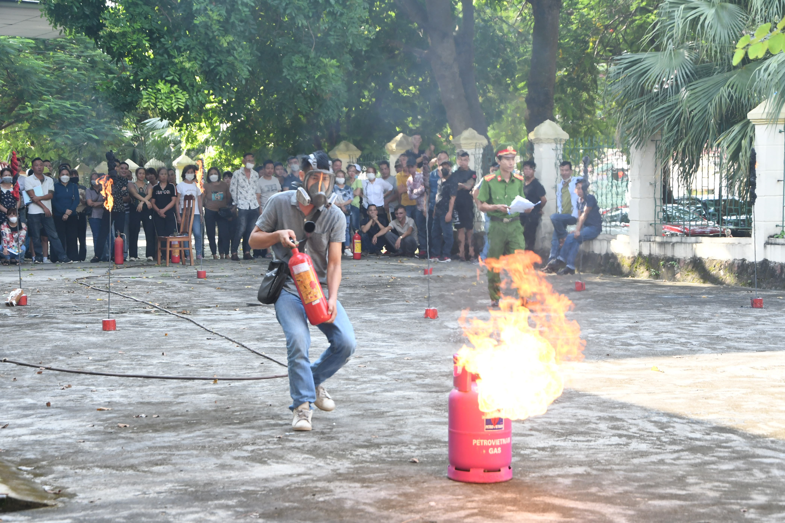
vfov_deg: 17.5
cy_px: 262
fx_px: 1701
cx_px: 392
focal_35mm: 78
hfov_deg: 26.0
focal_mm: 52
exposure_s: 1/200
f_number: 7.1
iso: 640
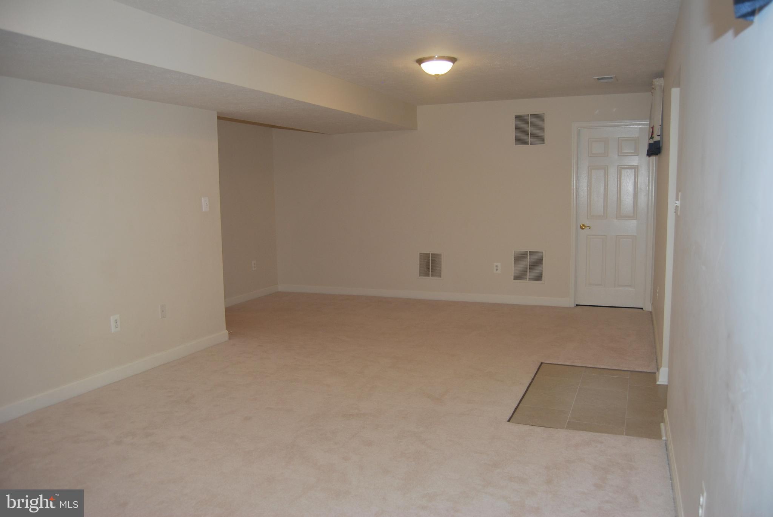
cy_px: 258
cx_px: 386
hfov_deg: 67.3
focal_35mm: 27
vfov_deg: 48.0
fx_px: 580
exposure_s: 1/60
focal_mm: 18
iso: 200
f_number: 4
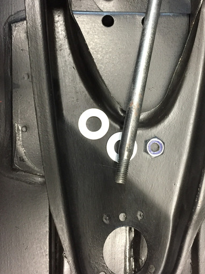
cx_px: 118
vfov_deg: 42.0
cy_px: 126
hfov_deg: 32.1
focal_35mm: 45
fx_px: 355
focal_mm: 4.15
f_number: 2.2
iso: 250
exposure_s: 1/17
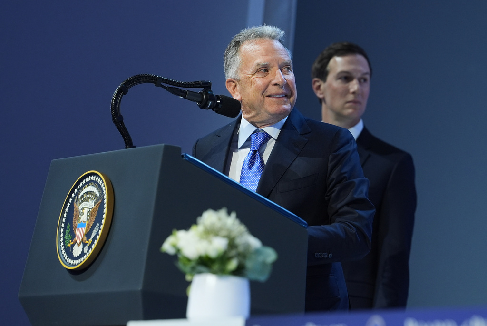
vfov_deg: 6.5
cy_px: 163
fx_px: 2857
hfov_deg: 9.7
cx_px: 244
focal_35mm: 211
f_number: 2.8
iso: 1250
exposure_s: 1/400
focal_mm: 141
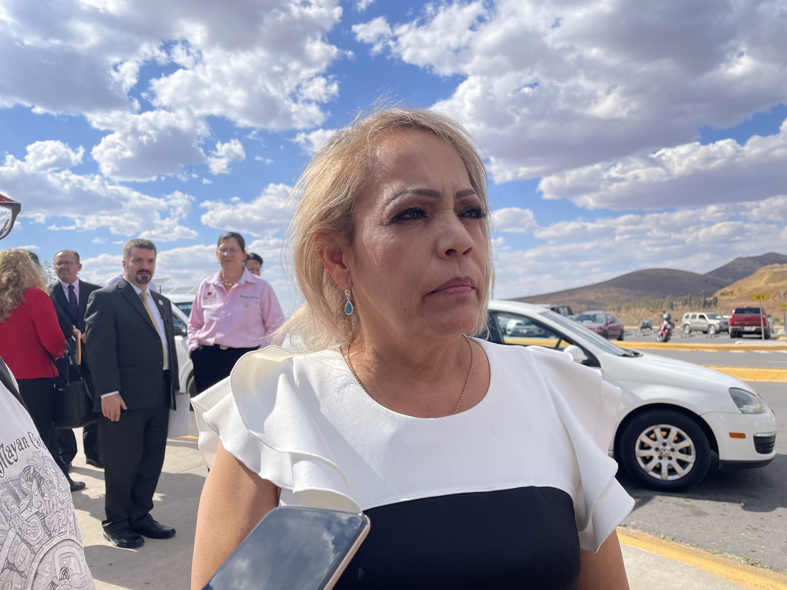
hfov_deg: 67.3
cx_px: 394
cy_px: 295
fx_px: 591
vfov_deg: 53.1
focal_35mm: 26
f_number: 1.6
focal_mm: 4.2
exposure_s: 1/3401
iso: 32
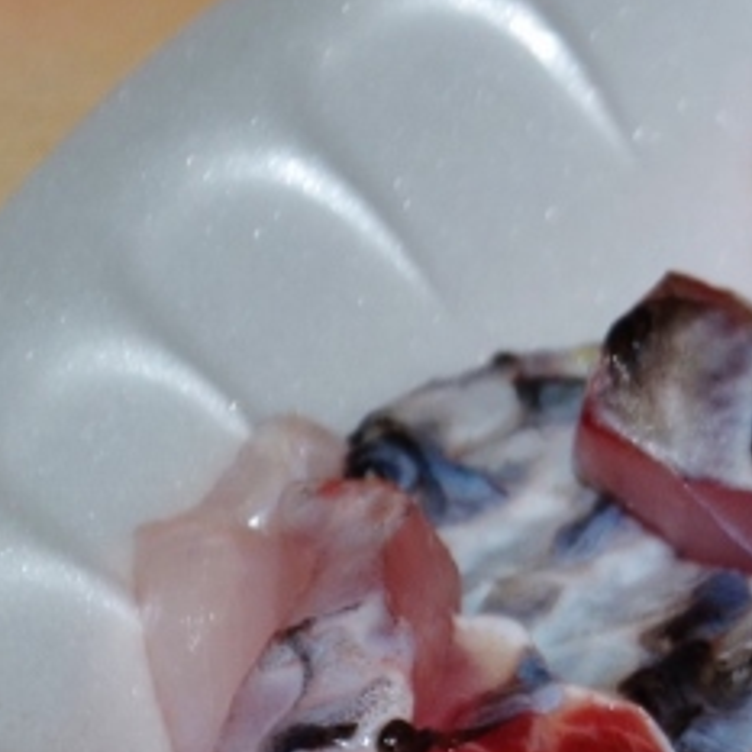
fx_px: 16074
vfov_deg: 2.7
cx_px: 1914
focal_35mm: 654
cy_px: 860
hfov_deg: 2.7
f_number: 8
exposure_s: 1/200
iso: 200
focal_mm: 92
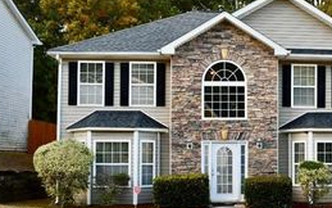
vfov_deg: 21.9
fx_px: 534
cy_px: 141
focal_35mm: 59
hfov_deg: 32.6
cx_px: 306
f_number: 5.6
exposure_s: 1/250
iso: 320
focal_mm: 20
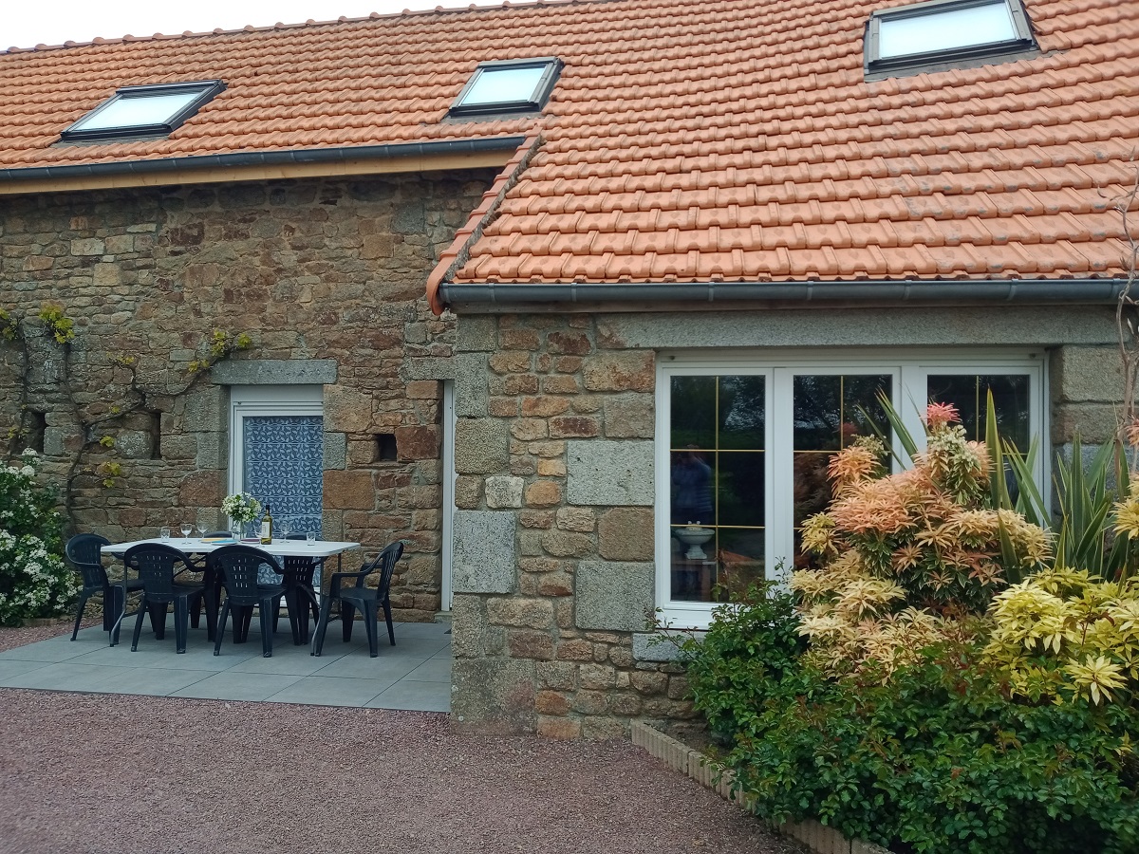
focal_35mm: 27
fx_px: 888
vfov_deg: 51.4
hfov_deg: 65.3
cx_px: 570
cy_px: 427
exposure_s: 1/339
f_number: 2
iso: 114
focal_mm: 3.54
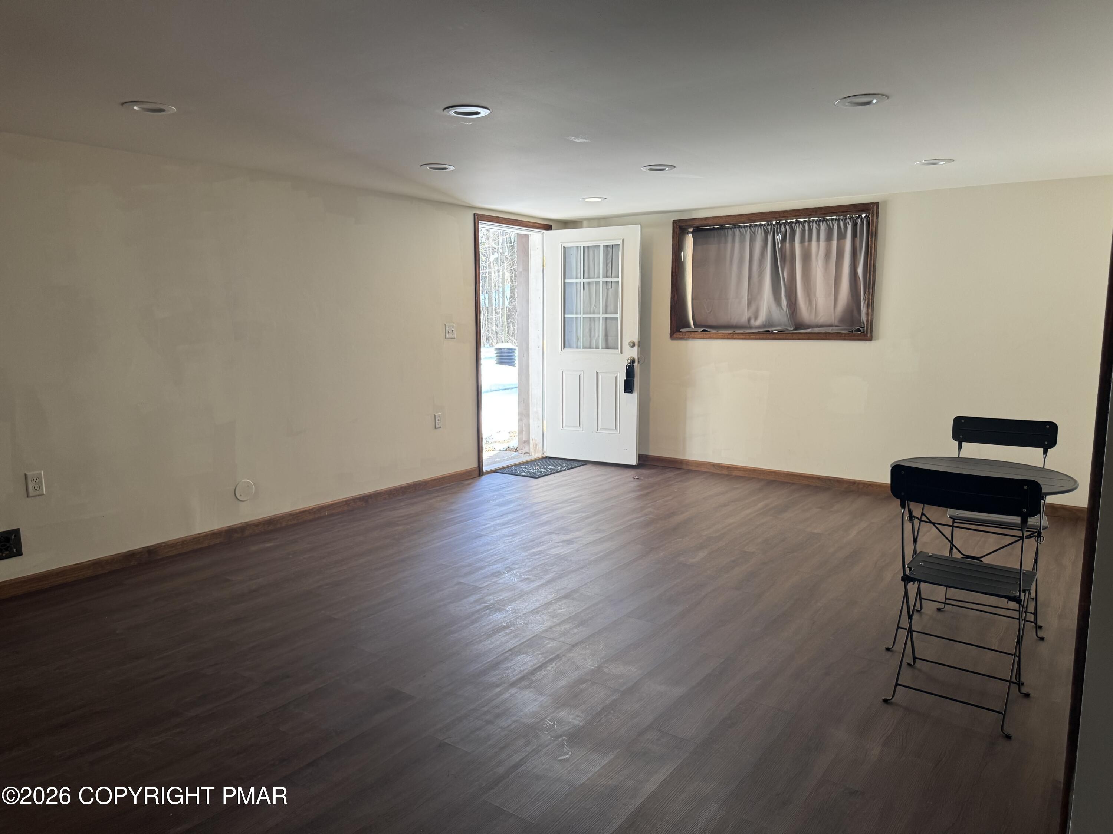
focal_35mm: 24
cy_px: 417
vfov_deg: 56.8
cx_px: 556
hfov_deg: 71.6
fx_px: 772
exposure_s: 1/120
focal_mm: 6.76
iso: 125
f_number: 1.78
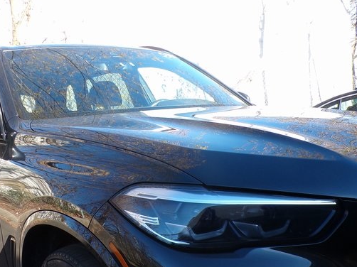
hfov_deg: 38.9
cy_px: 220
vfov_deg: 28.9
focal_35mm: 49
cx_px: 161
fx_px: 505
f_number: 4.4
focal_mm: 4.3
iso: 100
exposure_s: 1/120
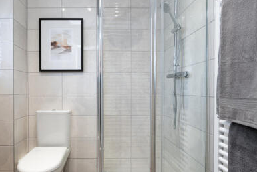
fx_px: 150
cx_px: 103
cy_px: 92
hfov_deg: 80.3
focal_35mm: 21
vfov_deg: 59.5
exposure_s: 1/6
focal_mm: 17
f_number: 7.1
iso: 200
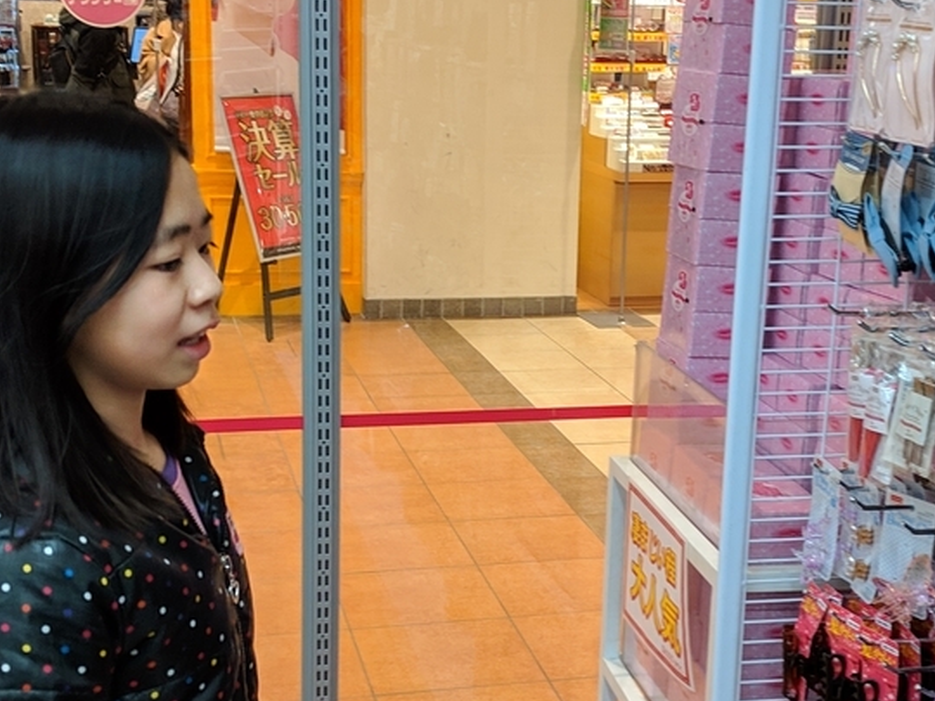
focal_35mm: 60
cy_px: 381
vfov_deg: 24.4
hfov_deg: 32.1
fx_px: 1621
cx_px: 561
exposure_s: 1/99.9
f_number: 1.8
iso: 171
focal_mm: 4.44
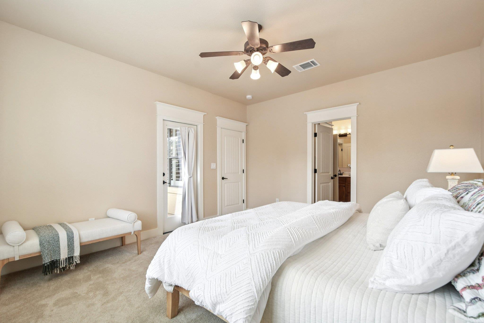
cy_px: 162
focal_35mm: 15
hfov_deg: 100.4
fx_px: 202
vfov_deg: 77.3
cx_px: 242
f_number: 8
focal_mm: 10
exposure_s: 1/80
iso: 400
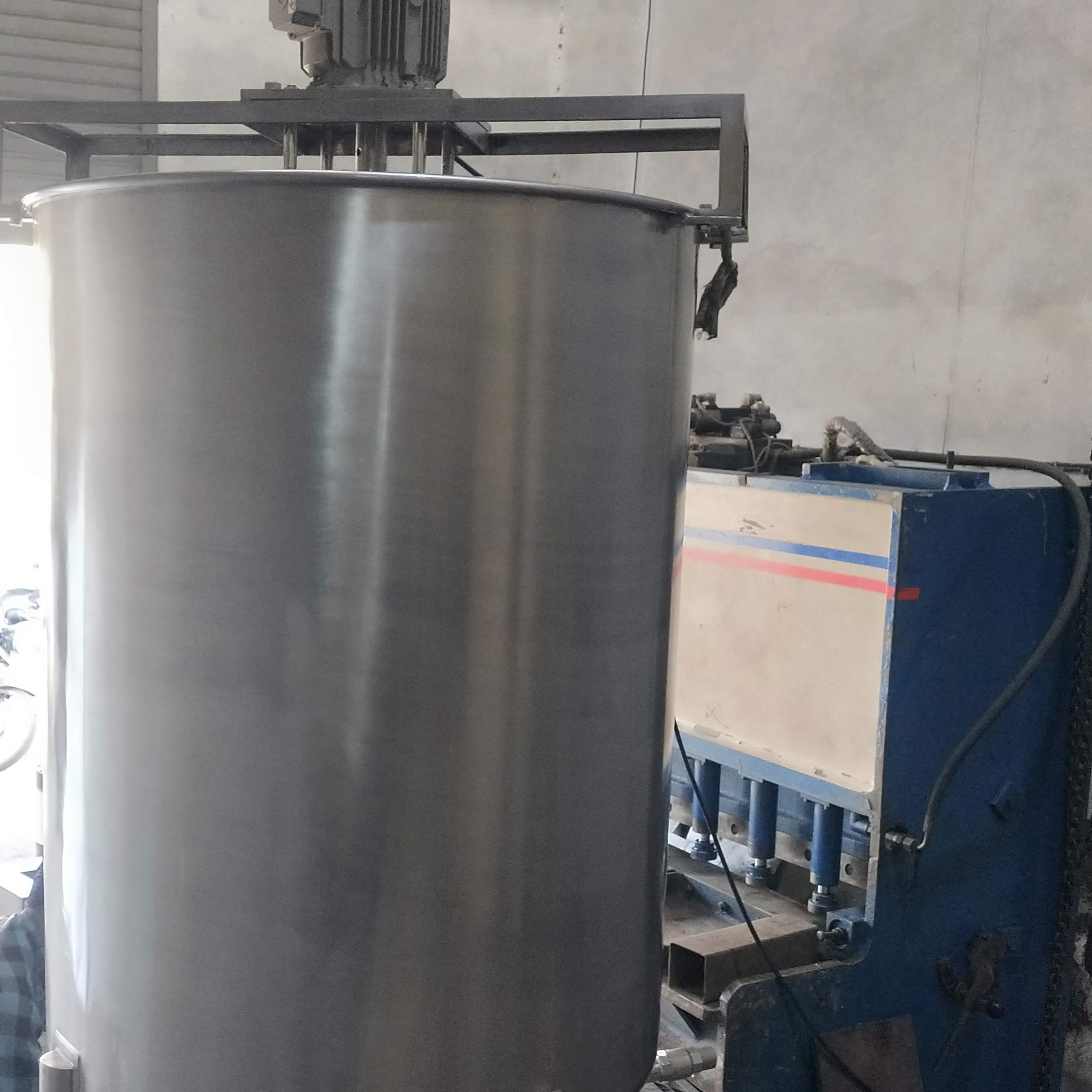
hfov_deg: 44.7
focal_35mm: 37
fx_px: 1321
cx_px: 432
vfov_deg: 44.7
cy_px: 645
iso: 157
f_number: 1.7
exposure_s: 1/50
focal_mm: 3.99
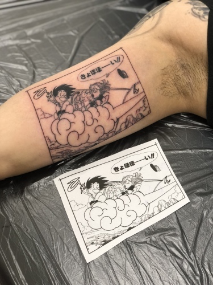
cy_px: 142
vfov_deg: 36.8
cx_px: 106
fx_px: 427
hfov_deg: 28.0
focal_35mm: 52
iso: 64
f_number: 2.4
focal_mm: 6
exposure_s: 1/60
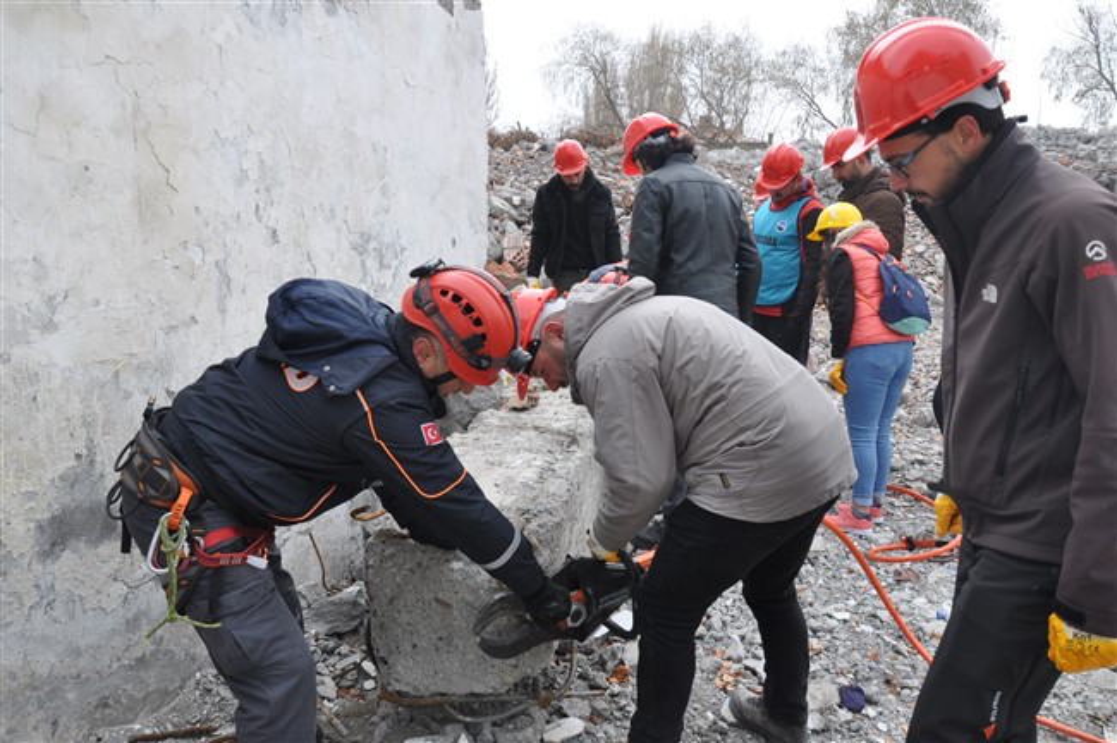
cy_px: 372
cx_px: 558
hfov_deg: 67.4
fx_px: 837
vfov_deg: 47.8
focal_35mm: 27
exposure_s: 1/320
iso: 500
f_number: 7.1
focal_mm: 18
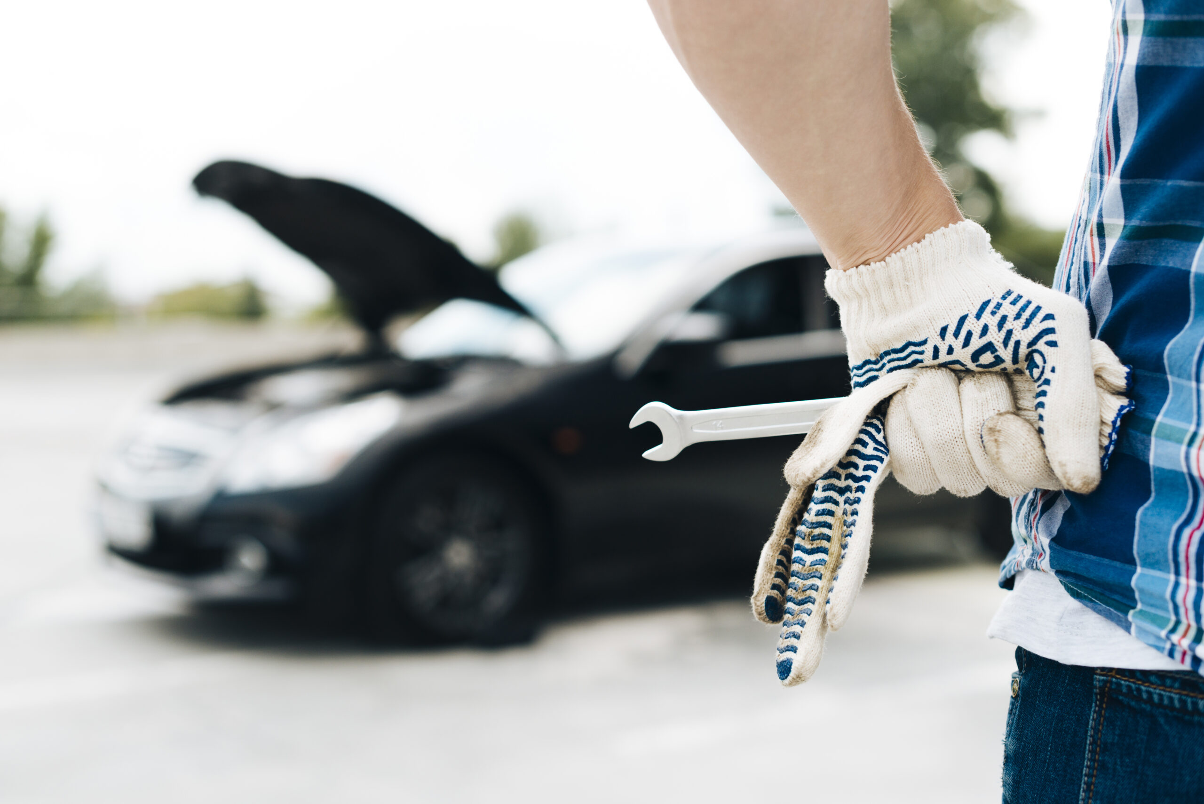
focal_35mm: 50
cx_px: 602
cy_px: 402
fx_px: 1673
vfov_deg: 27.0
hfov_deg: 39.6
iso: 250
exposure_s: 1/400
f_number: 3.5
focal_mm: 50
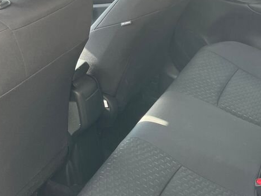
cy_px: 101
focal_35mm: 57
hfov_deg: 33.2
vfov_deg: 25.6
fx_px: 430
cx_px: 189
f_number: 1.6
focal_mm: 5.1
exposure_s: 1/124
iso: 64
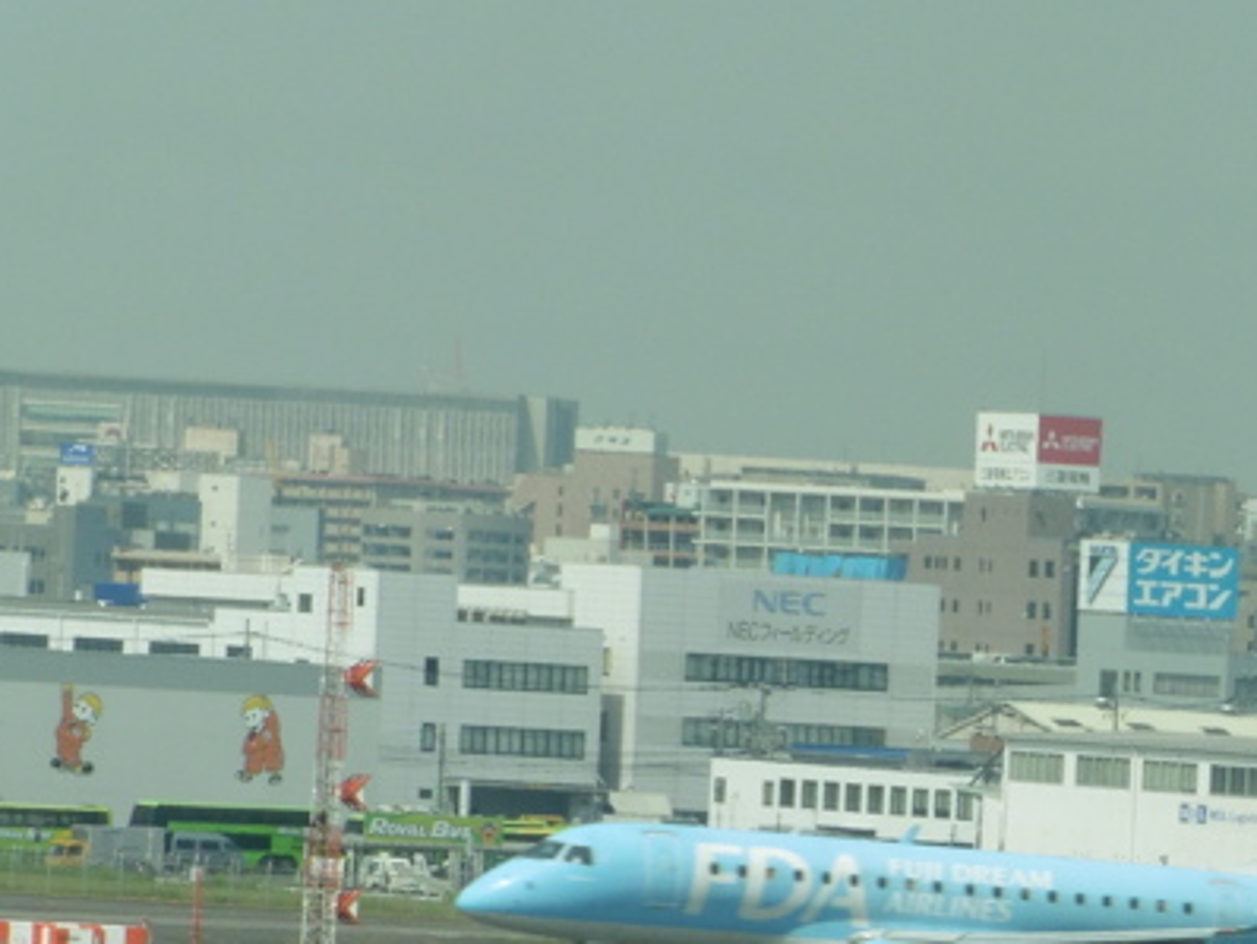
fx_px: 14389
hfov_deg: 5.0
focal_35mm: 396
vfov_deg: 3.8
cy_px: 1099
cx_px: 1548
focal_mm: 27.6
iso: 100
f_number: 6.3
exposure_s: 1/320
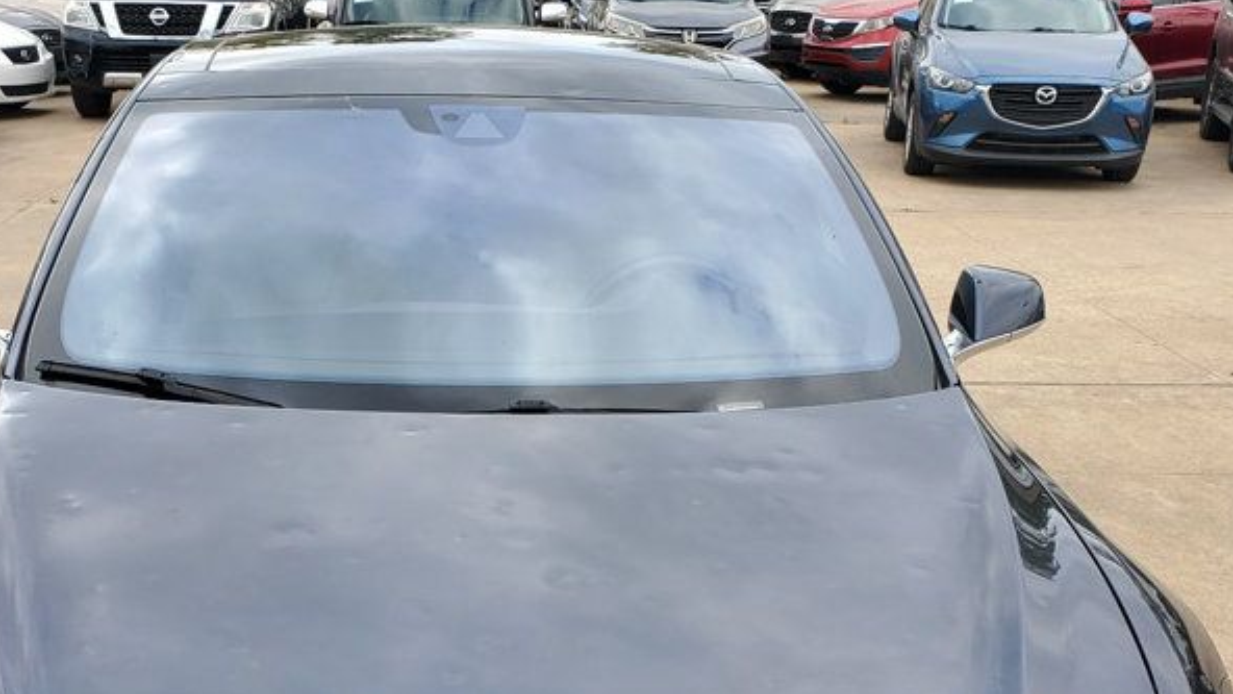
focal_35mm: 49
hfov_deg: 41.9
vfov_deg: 23.0
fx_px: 1602
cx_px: 485
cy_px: 754
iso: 50
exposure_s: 1/404
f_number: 2.4
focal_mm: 4.3
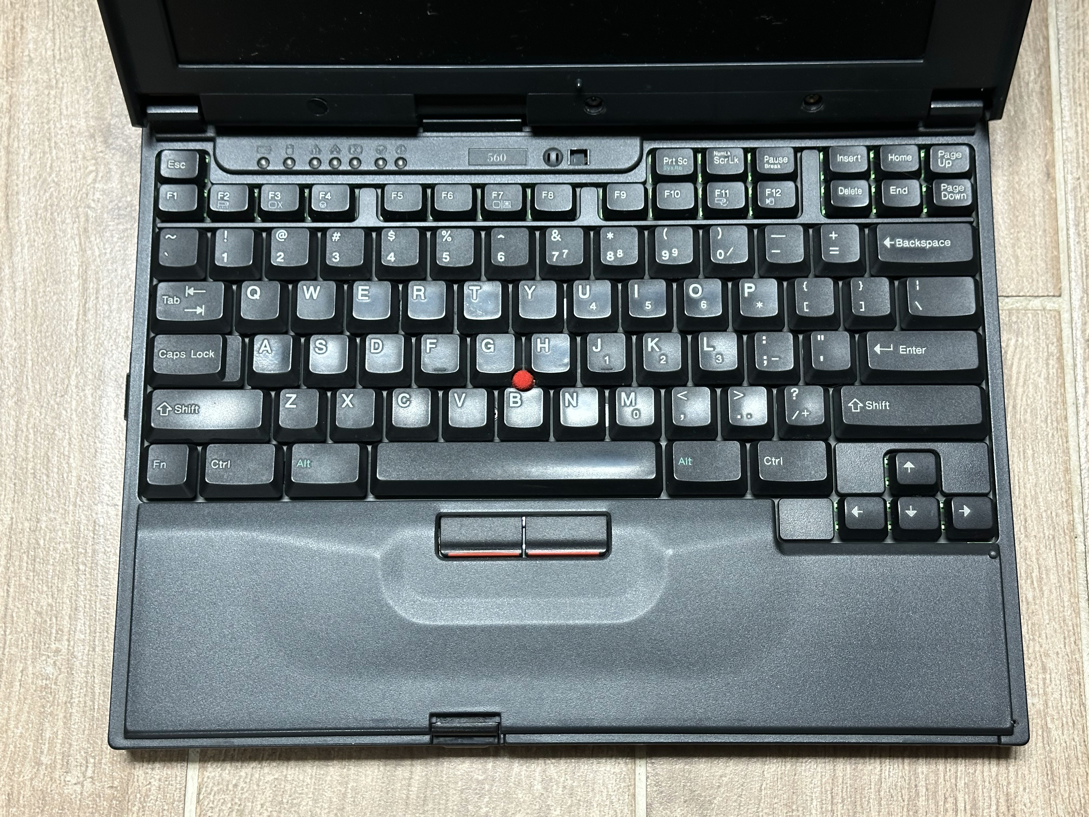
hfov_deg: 39.7
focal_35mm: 48
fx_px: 1510
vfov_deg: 30.3
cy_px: 408
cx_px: 544
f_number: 1.78
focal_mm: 6.86
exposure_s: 1/60
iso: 250
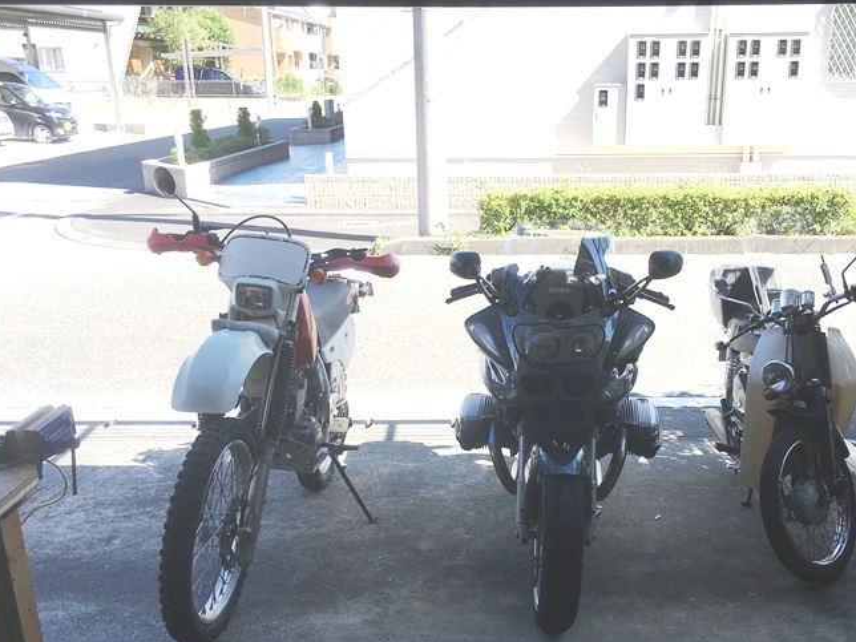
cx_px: 517
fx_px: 890
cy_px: 395
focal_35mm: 36
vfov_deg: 39.4
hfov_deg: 51.0
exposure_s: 1/574
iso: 25
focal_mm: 4.15
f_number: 2.2
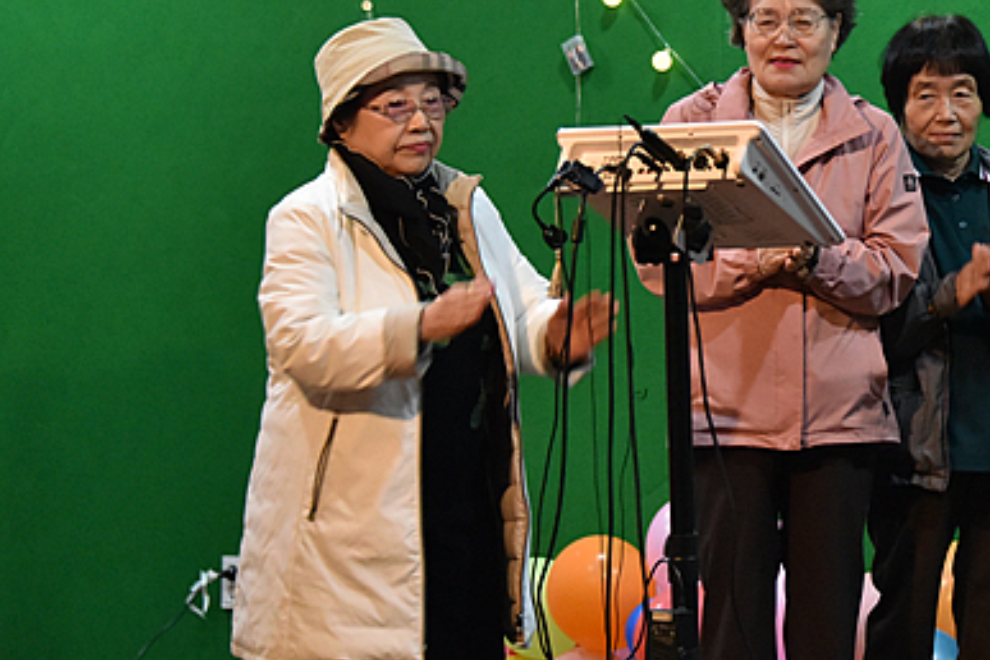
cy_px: 142
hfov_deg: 11.0
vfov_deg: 7.4
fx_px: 5115
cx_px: 931
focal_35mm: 186
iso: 4000
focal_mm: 90
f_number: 5.3
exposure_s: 1/125
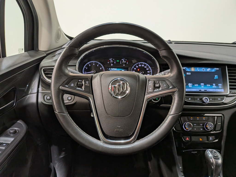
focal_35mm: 24
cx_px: 118
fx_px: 164
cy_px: 88
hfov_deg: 71.6
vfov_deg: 56.8
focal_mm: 4.53
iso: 177
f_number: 1.7
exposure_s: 1/100
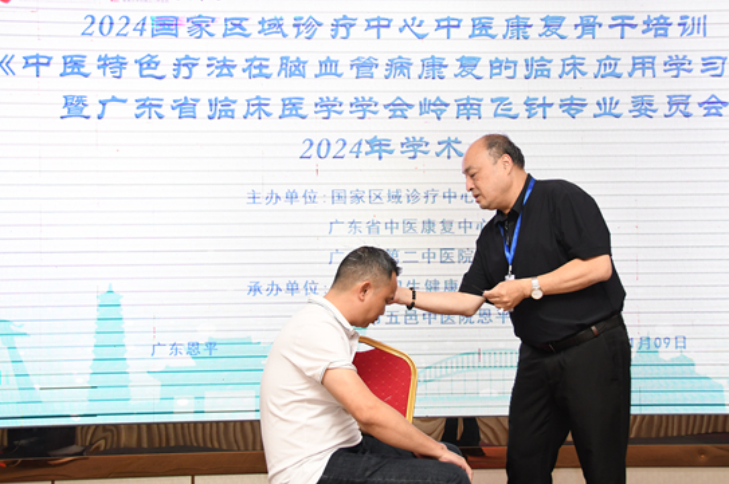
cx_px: 396
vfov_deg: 25.5
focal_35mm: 53
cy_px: 241
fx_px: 1072
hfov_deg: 37.5
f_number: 4
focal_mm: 32
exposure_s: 1/125
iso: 1250
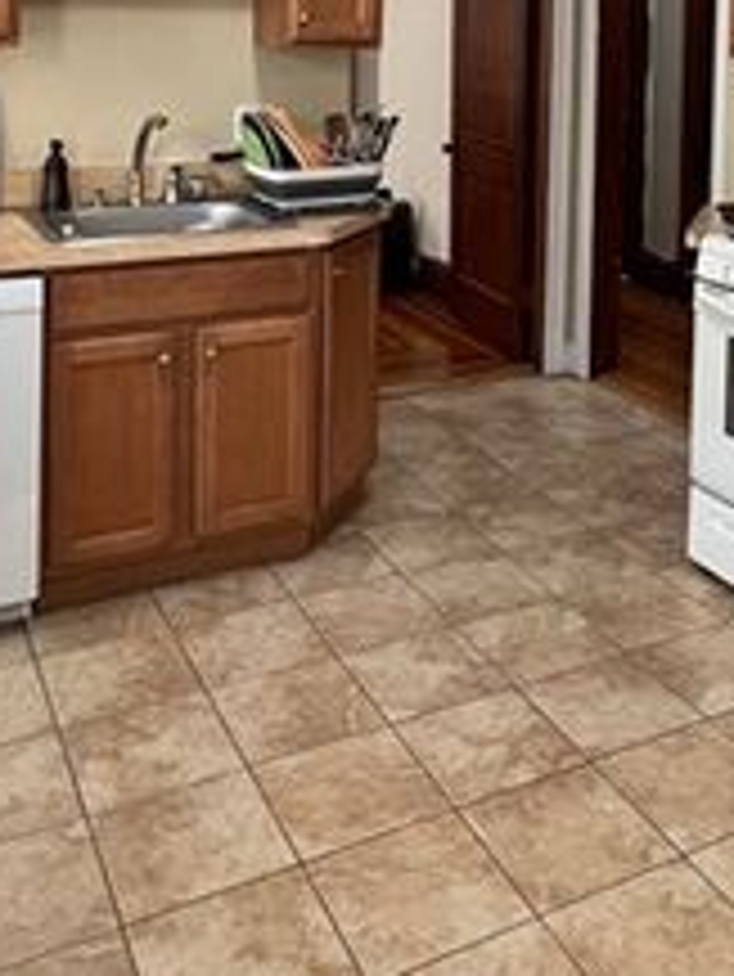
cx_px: 522
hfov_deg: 35.4
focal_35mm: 40
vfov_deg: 42.7
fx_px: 1130
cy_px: 88
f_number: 1.8
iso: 200
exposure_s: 1/60
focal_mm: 1.57
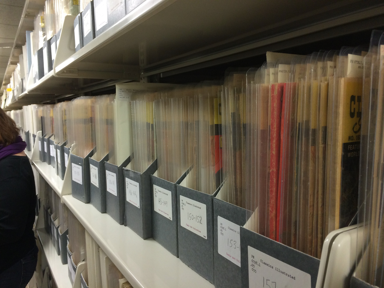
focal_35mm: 29
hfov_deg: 61.7
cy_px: 144
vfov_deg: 48.2
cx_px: 192
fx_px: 322
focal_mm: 4.15
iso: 125
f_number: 2.2
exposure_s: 1/30
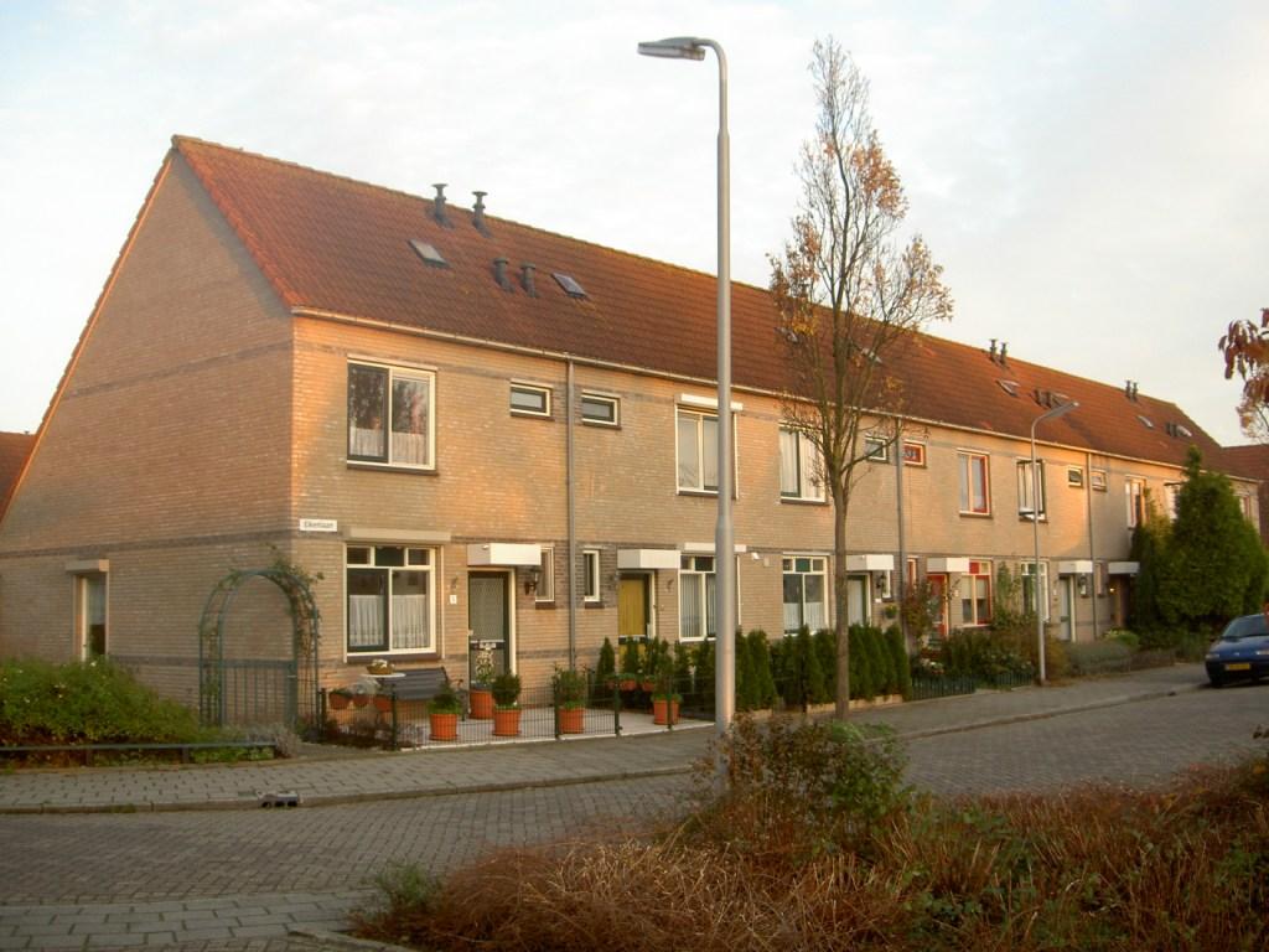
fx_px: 1430
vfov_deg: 36.8
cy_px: 476
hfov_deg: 47.9
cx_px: 634
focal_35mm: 39
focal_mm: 8
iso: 50
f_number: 2.8
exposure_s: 1/100
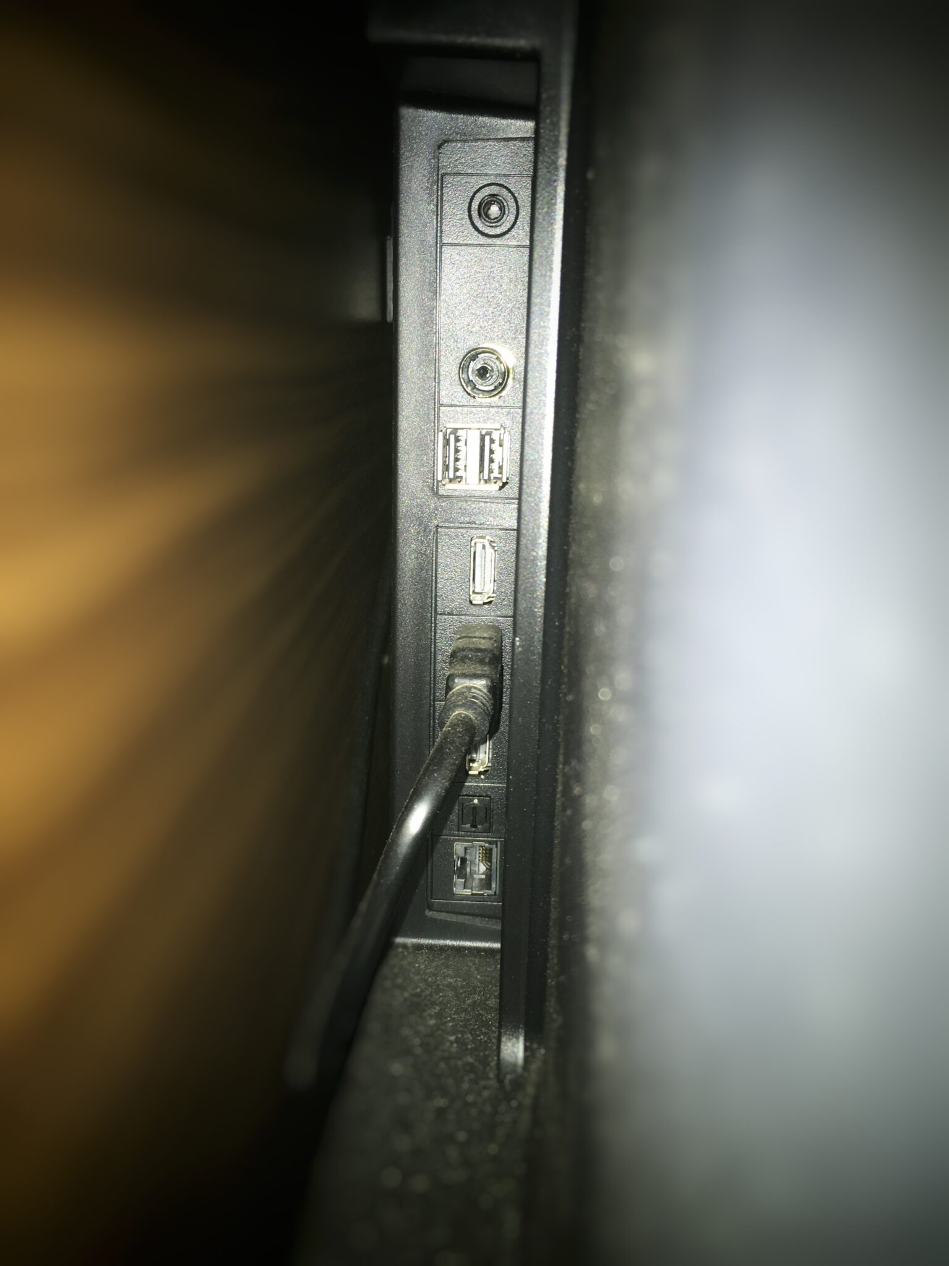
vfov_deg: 61.7
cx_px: 474
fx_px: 1060
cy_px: 633
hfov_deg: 48.2
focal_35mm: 29
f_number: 2.2
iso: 32
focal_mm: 4.15
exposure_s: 1/33
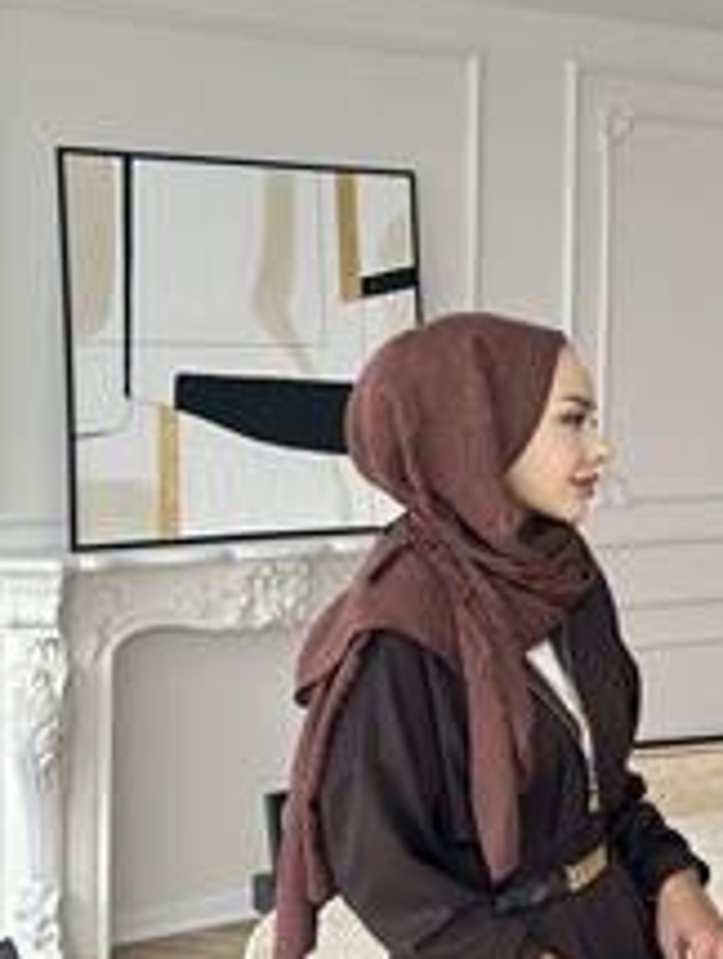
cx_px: 504
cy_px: 716
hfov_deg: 31.3
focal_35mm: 46
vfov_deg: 40.1
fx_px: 1277
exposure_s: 1/121
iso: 100
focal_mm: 6.86
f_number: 1.78
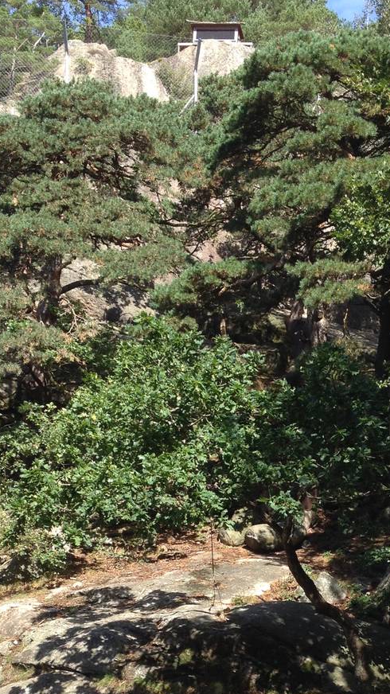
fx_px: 1288
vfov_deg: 29.5
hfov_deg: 17.1
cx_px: 293
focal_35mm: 70
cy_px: 559
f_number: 2.4
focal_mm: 4.28
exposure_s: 1/552
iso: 50
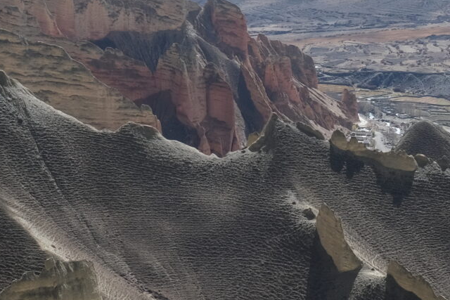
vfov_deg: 11.8
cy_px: 192
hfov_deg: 17.6
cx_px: 226
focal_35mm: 116
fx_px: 1450
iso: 320
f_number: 8
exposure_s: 1/400
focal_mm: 19.6
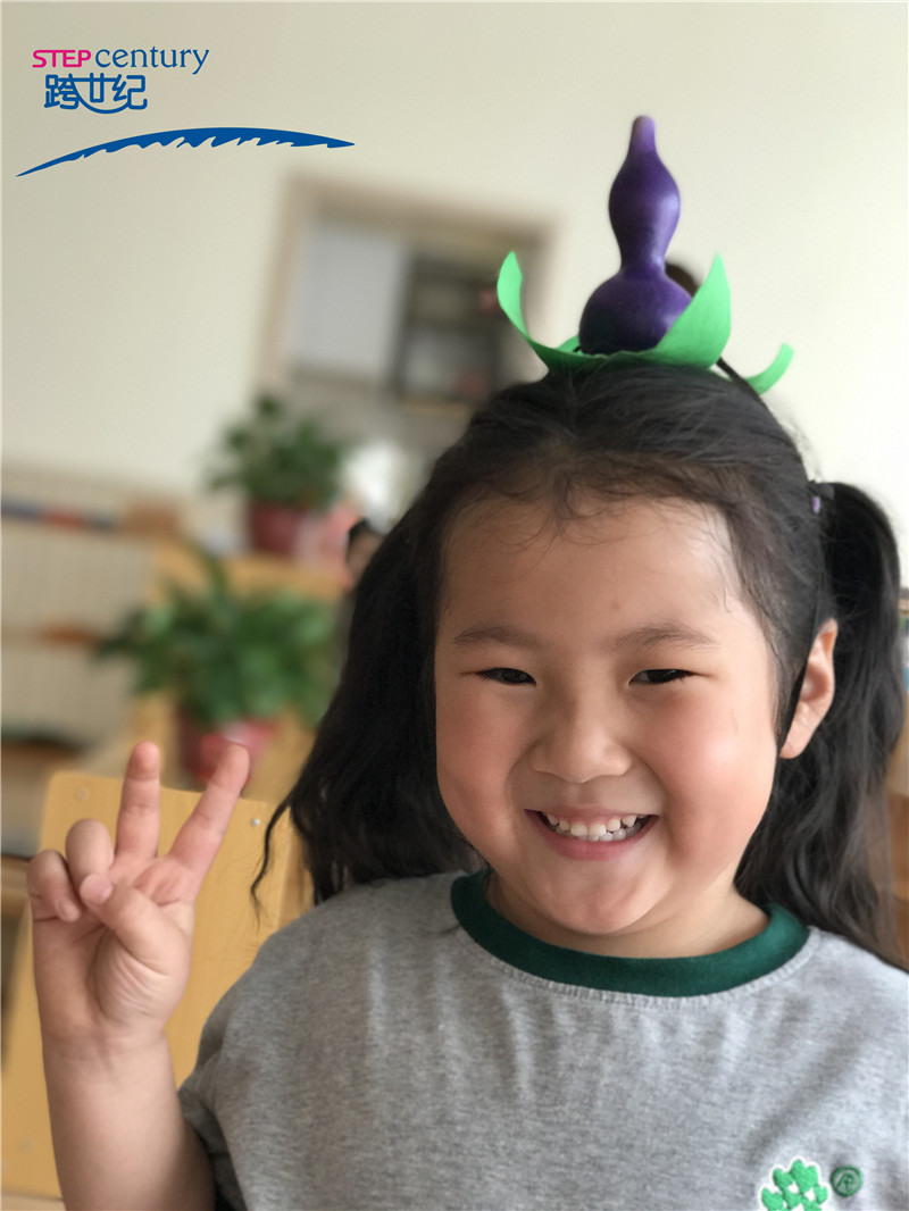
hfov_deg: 25.7
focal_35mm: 57
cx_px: 454
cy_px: 606
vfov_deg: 33.8
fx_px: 1995
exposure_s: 1/50
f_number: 2.8
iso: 100
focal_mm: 6.6
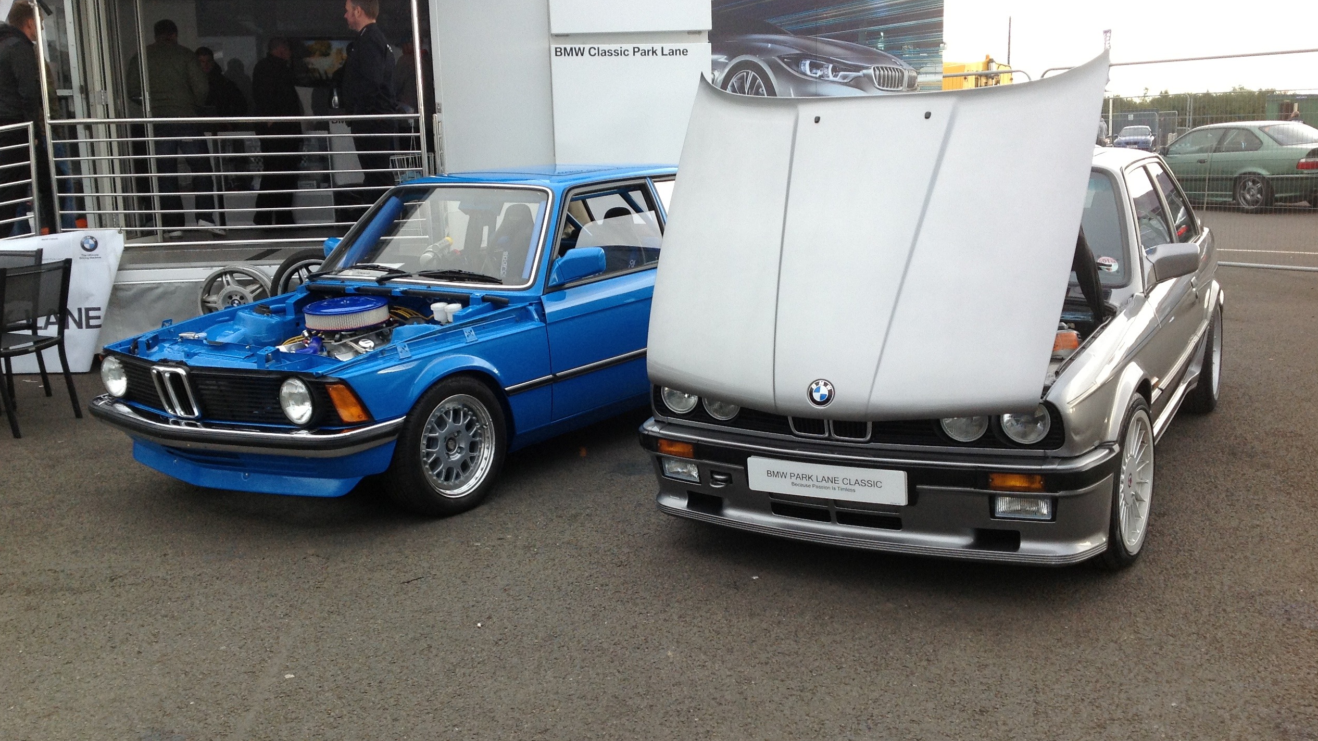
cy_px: 382
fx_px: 1363
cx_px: 648
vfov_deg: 30.4
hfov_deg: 51.6
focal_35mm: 39
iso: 50
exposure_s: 1/280
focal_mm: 4.28
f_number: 2.4
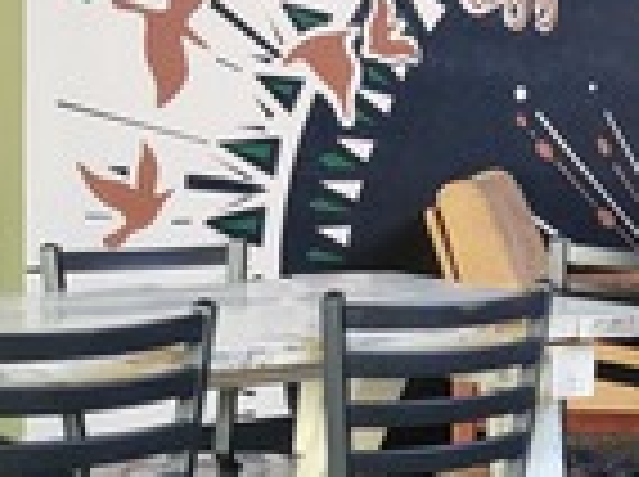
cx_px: 684
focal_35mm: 110
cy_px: 184
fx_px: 2027
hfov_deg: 17.4
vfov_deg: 13.4
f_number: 1.8
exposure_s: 1/60
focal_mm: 5.4
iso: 200
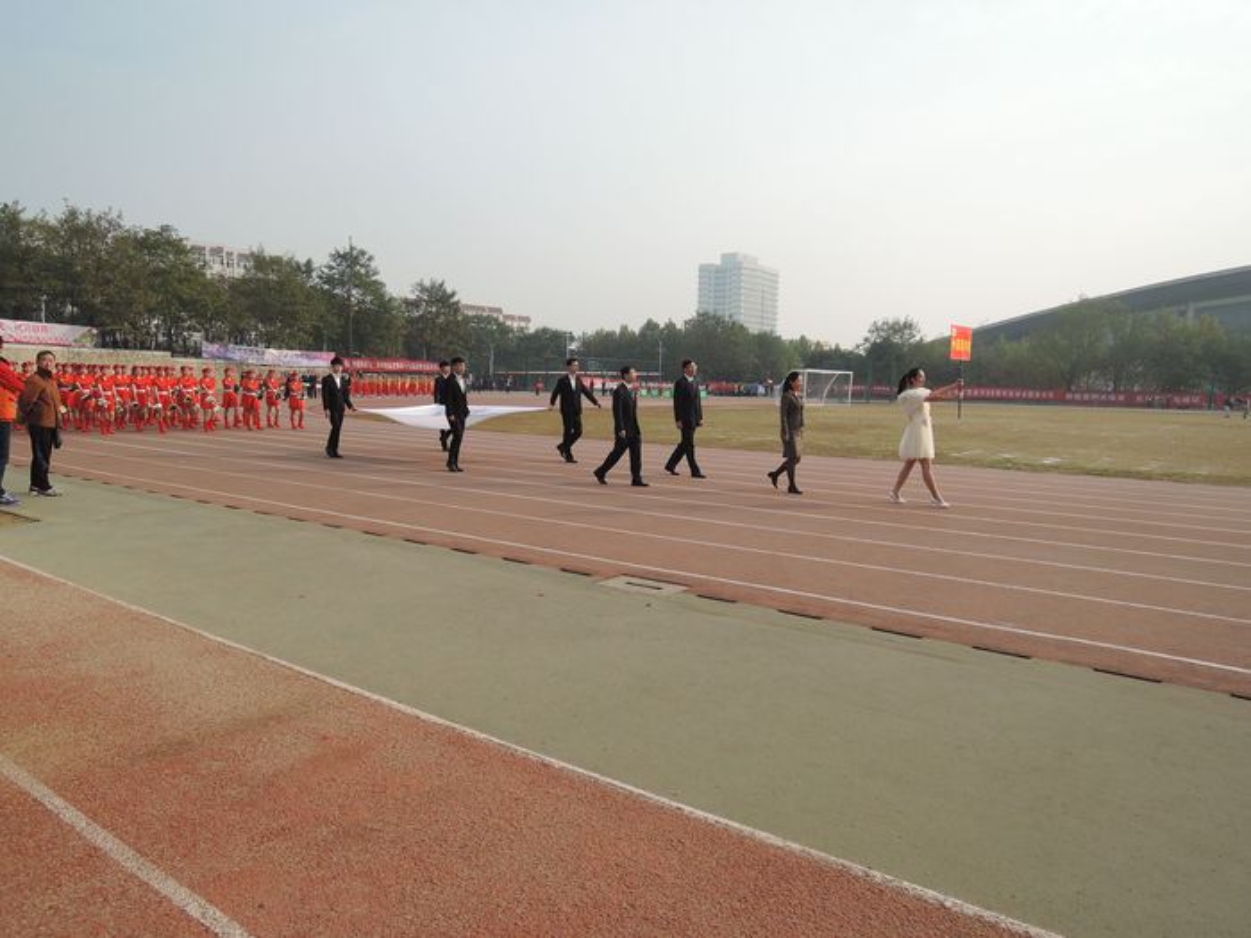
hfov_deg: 71.6
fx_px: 867
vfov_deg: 56.8
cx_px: 626
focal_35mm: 24
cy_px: 469
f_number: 2.8
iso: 80
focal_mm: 5.1
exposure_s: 1/125
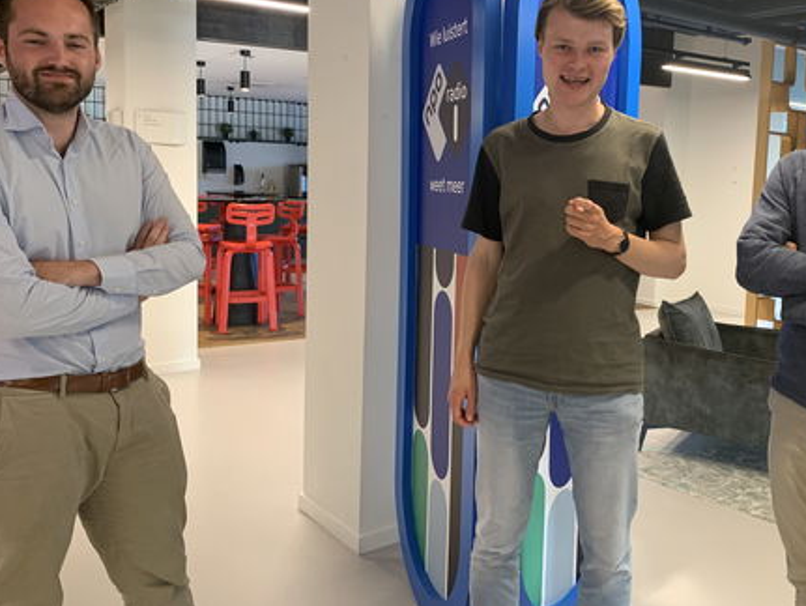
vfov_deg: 41.7
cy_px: 249
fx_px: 792
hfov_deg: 53.5
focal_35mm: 34
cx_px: 486
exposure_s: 1/50
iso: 250
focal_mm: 4.25
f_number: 1.8
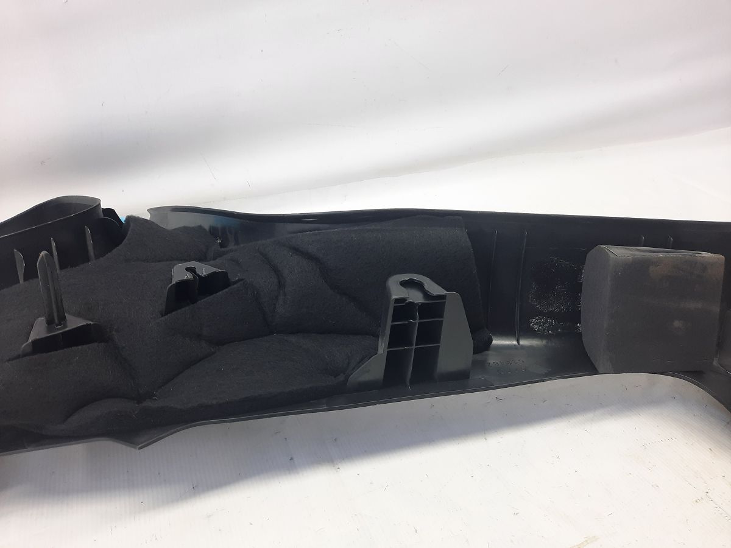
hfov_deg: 69.4
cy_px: 274
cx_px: 366
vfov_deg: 54.9
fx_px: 528
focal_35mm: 25
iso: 100
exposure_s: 1/50
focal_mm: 4.6
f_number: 2
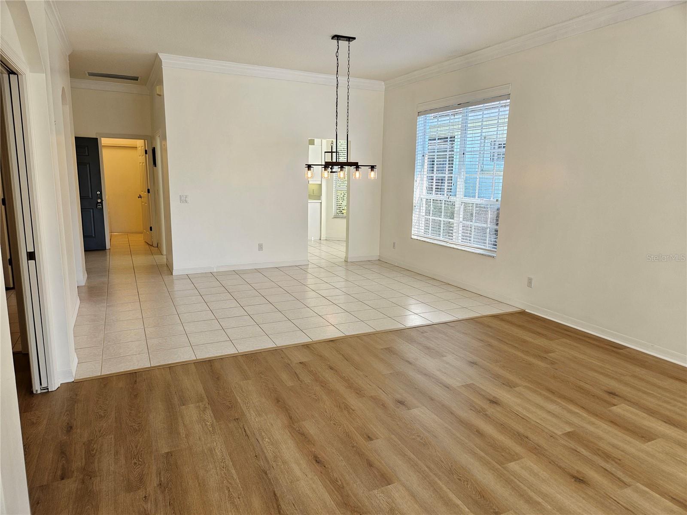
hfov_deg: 73.9
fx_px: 456
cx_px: 344
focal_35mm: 23
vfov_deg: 58.9
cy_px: 258
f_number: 1.8
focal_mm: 5.4
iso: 50
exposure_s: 1/120
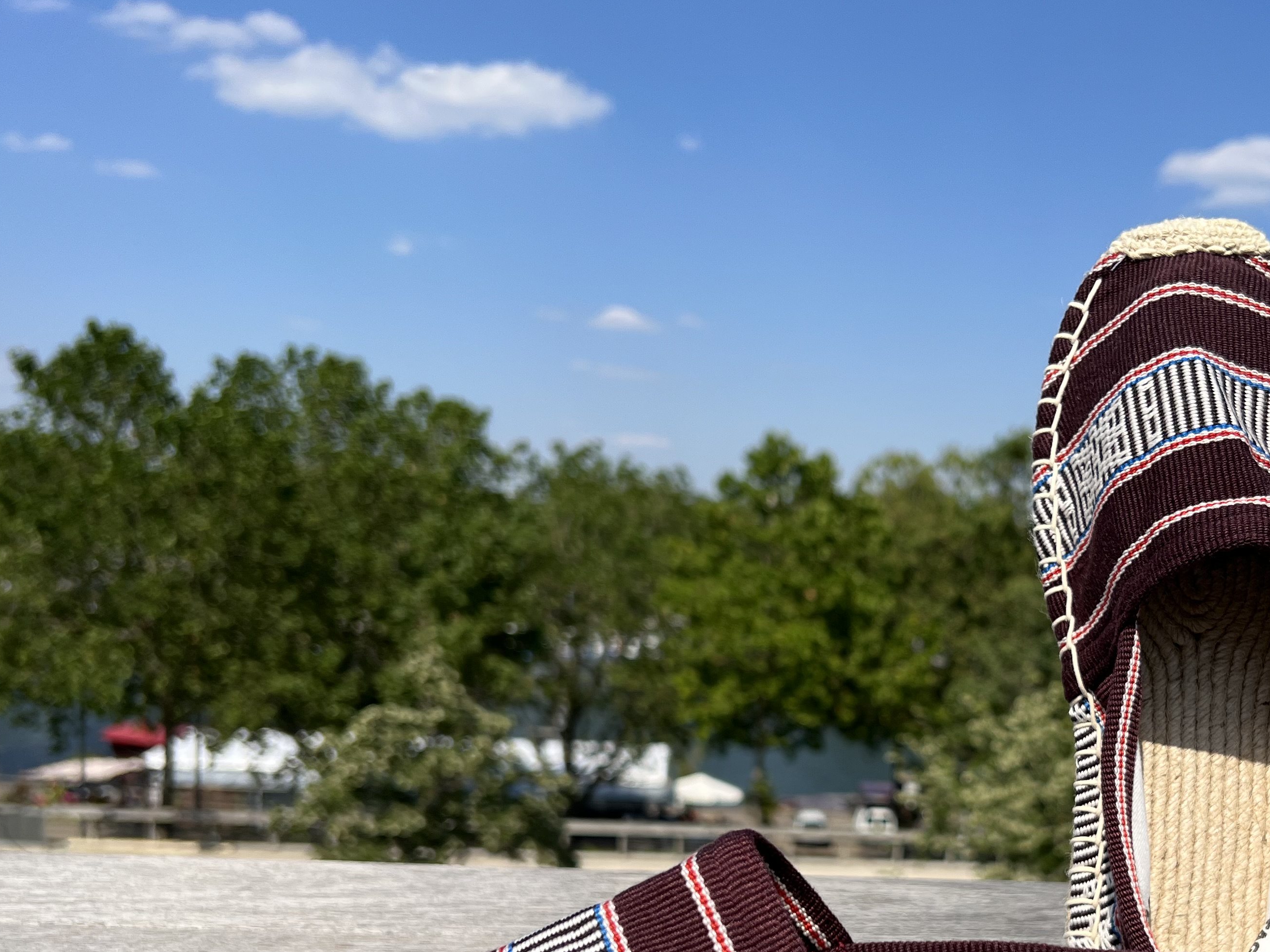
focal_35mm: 40
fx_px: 1468
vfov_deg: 35.2
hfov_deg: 45.6
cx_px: 909
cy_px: 715
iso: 50
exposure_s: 1/5587
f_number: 1.5
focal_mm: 5.7
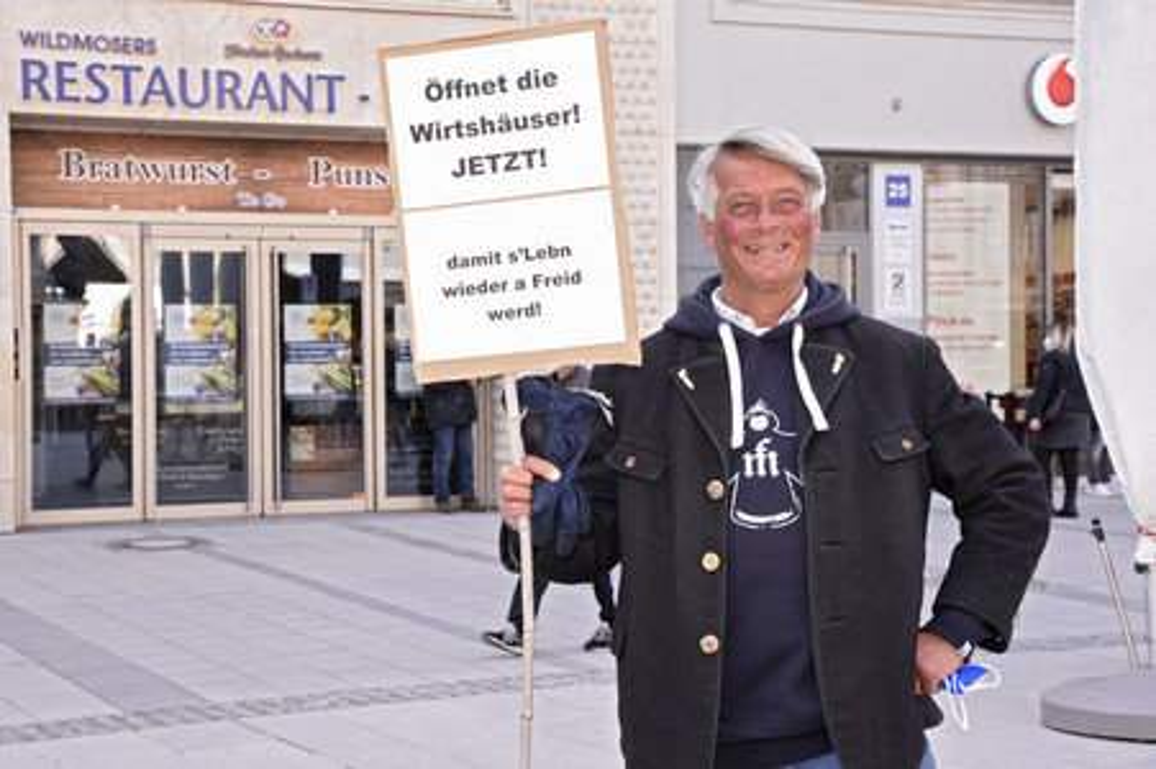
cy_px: 384
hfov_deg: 31.0
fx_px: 2086
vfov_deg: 20.9
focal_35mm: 65
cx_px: 578
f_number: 11
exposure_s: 1/160
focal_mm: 65
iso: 1600
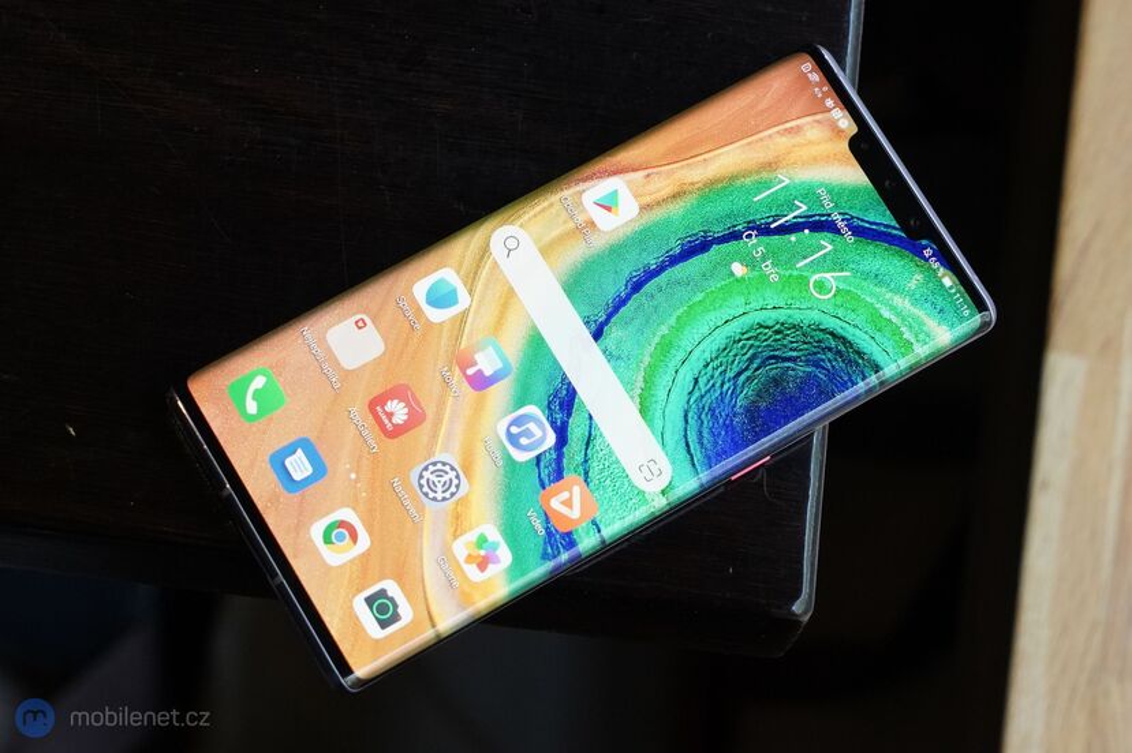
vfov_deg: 20.6
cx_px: 566
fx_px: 2074
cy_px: 376
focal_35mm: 66
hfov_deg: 30.5
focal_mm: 66
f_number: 7.1
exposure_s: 1/200
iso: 5000
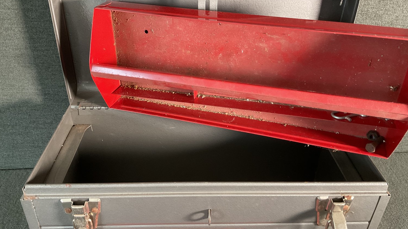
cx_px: 205
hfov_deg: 61.0
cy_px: 91
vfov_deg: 36.5
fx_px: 346
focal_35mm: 32
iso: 250
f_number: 1.8
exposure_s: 1/60
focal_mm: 3
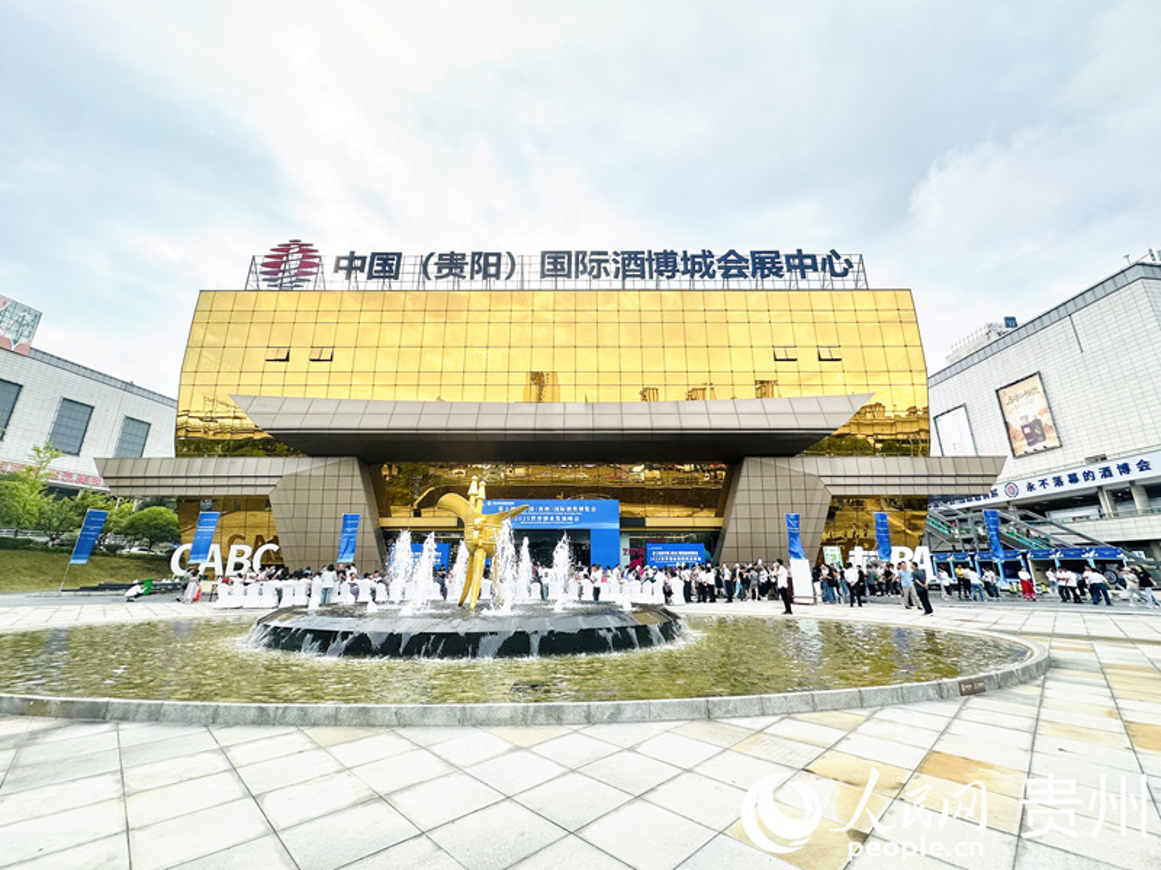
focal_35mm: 14
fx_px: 470
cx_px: 580
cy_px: 435
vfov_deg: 85.7
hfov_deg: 102.1
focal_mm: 2.22
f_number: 2.2
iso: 40
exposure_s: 1/467
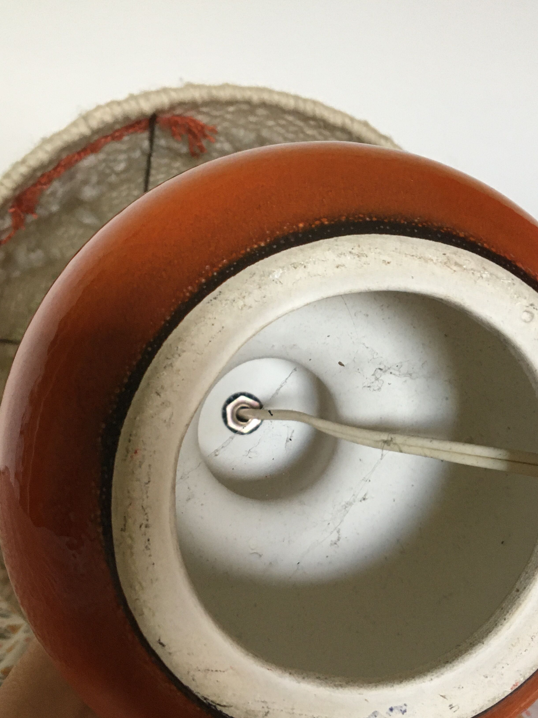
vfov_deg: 51.3
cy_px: 388
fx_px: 746
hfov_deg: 39.6
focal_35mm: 36
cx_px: 280
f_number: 2.2
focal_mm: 4.15
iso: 160
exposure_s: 1/33
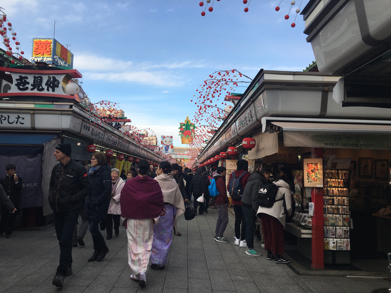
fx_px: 328
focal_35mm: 29
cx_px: 196
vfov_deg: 48.2
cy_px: 146
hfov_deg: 61.7
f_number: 2.2
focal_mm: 4.15
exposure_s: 1/836
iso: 25
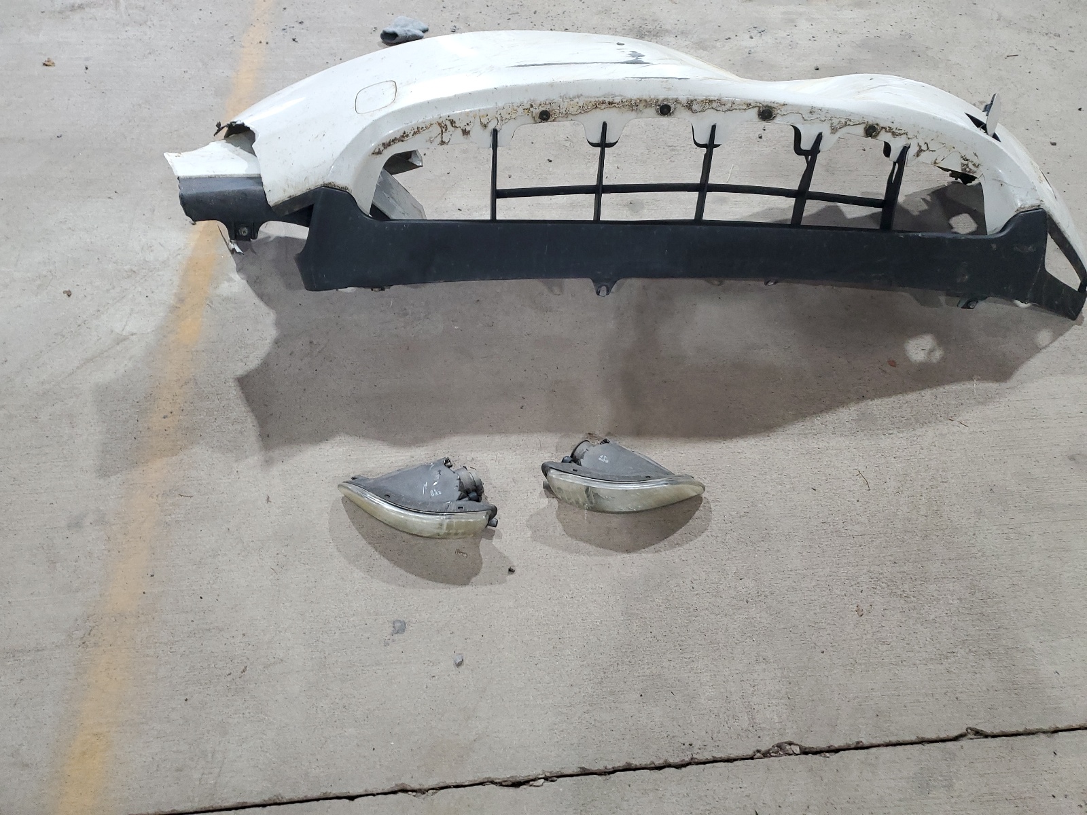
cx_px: 544
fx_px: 816
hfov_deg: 67.3
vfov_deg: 53.1
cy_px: 408
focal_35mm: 26
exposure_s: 1/60.2
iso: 150
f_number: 1.5
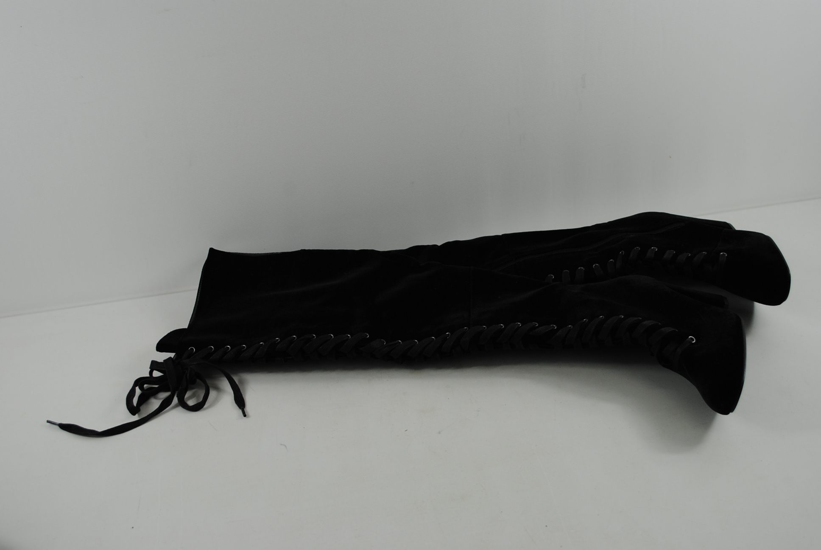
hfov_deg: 46.3
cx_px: 410
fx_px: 959
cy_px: 275
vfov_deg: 32.0
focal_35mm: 42
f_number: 5
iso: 200
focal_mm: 28
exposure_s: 1/100
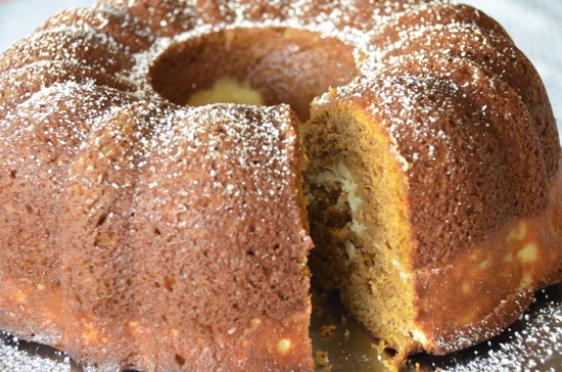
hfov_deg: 24.2
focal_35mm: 84
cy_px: 186
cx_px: 281
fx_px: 1308
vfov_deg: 16.2
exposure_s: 1/60
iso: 1600
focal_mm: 56
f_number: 6.3
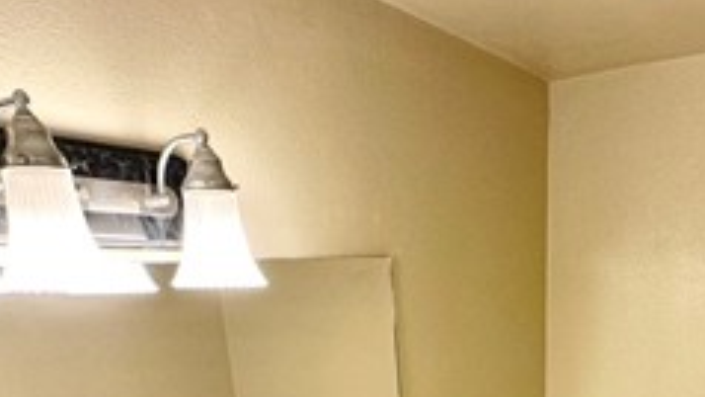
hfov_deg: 48.9
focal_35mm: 41
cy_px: 631
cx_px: 438
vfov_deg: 22.5
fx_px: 767
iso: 100
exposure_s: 1/120
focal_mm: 2.22
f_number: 2.2
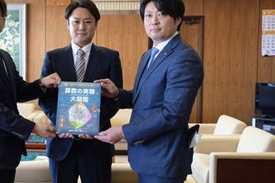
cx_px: 83
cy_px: 80
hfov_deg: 40.4
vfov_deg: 28.0
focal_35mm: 48
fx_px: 366
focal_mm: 22
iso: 800
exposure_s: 1/100
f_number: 5
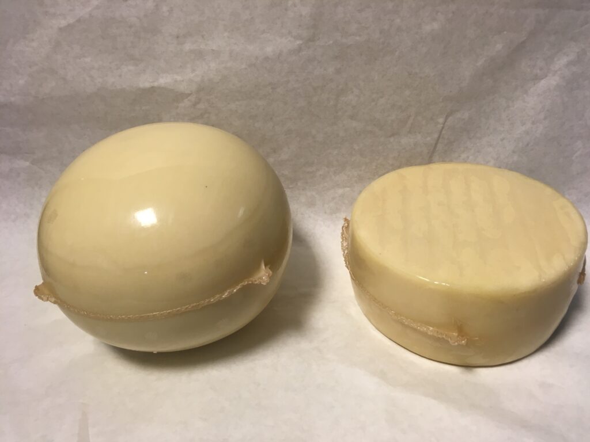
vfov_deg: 48.2
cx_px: 295
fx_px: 494
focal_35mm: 29
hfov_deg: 61.7
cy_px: 221
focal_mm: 4.15
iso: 25
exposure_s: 1/33
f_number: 2.2
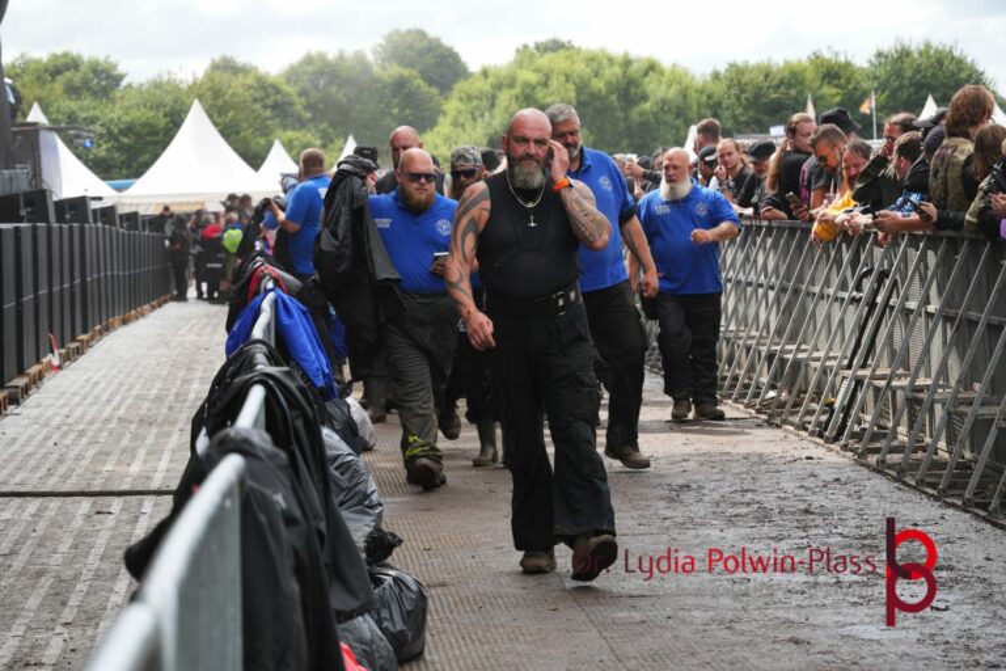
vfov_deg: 10.9
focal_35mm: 126
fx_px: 3521
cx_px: 503
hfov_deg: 16.3
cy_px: 336
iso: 100
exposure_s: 1/200
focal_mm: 84
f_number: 5.6
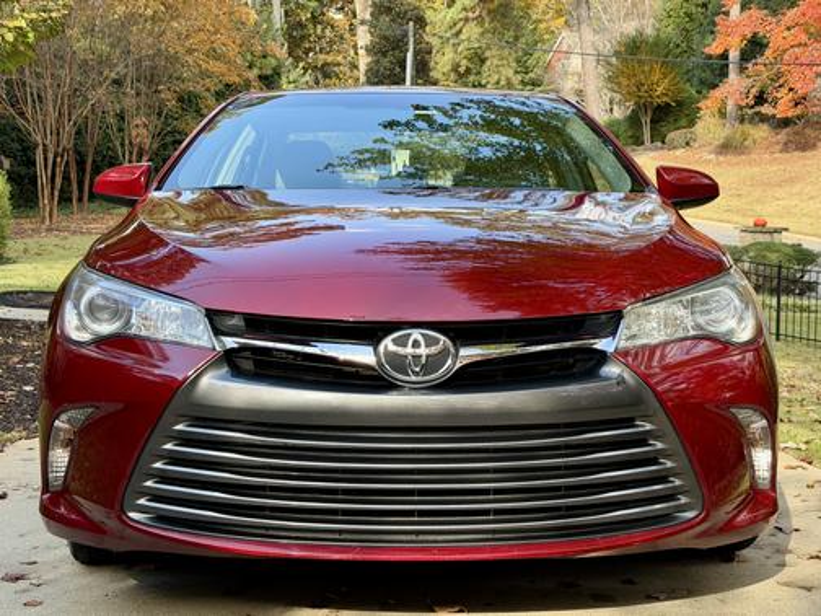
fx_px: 1138
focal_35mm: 48
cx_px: 410
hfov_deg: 39.7
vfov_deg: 30.3
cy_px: 308
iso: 80
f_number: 1.78
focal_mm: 6.76
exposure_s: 1/587
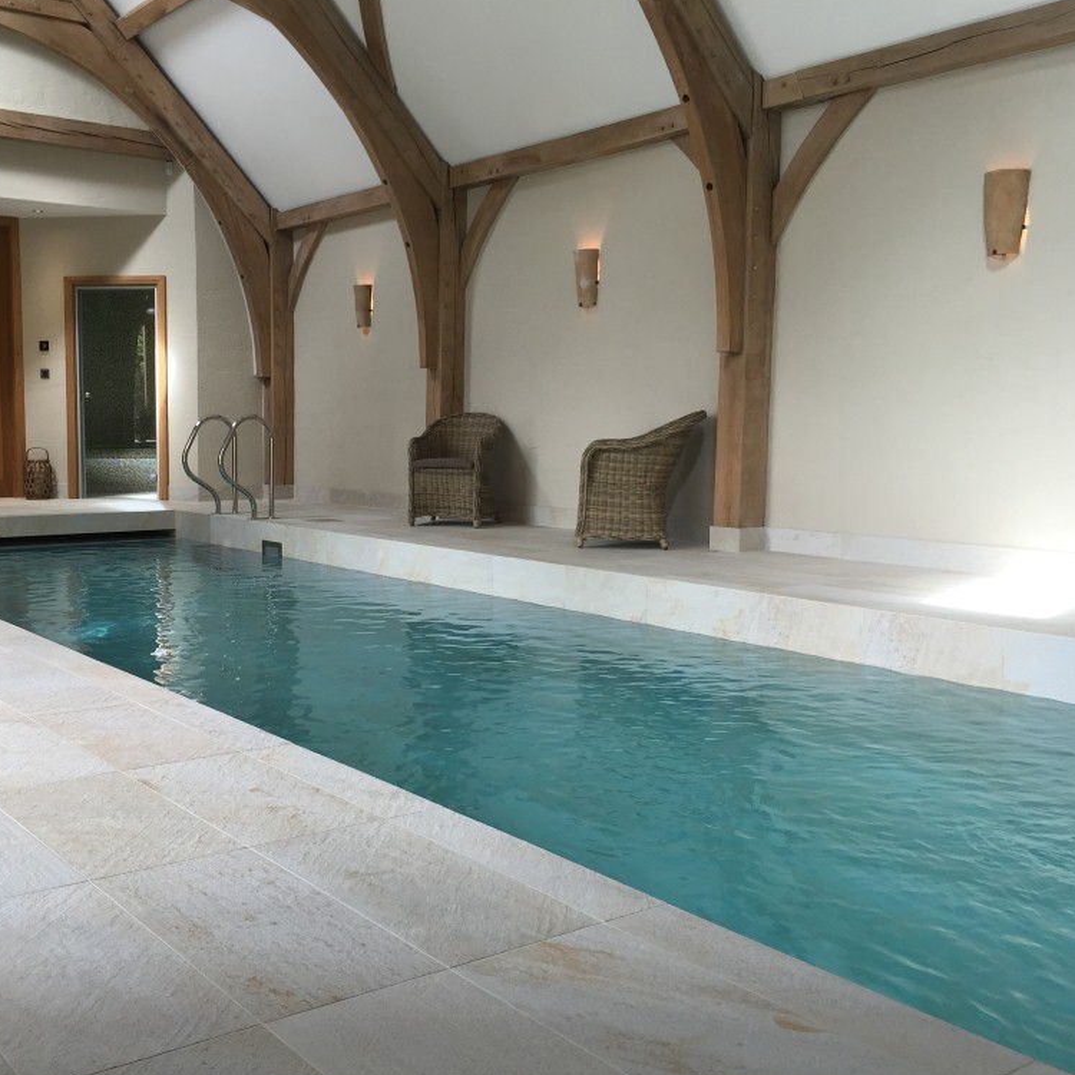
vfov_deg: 47.2
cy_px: 540
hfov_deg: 46.6
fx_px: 1230
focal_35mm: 35
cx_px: 380
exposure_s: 1/60
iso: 40
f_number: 2.2
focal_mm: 4.15
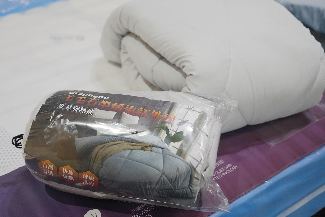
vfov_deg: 27.0
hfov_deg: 39.6
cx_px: 162
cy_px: 108
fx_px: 451
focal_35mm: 50
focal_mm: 50
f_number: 2.8
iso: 2500
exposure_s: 1/160
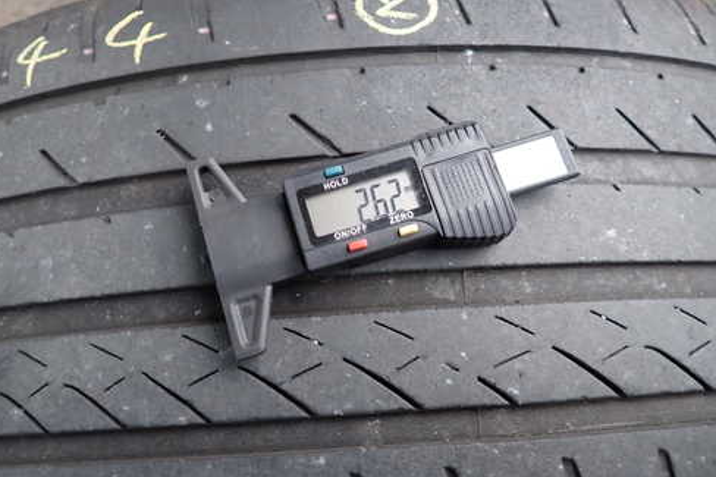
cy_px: 223
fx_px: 636
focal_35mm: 32
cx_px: 337
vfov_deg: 41.1
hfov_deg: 58.7
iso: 200
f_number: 2
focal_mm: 4.5
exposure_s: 1/125
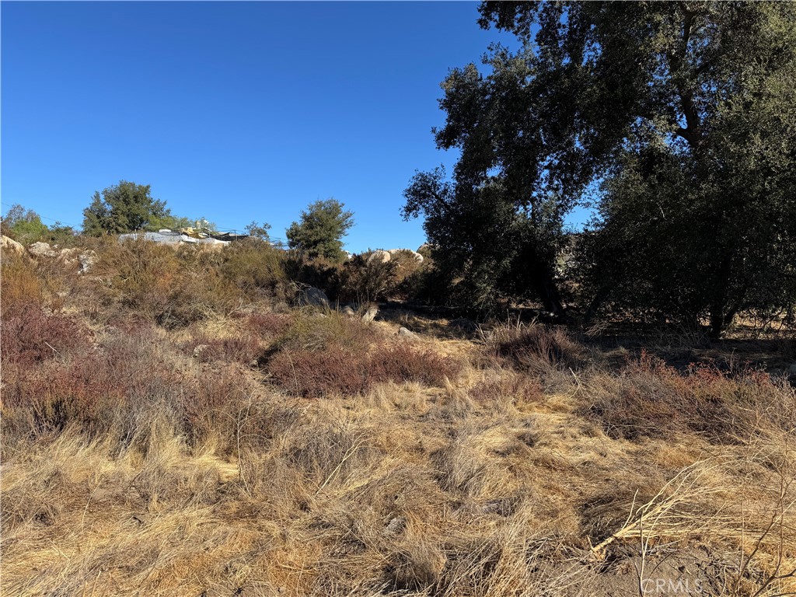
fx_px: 552
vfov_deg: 56.8
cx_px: 398
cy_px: 298
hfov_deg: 71.6
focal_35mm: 24
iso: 80
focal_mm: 6.76
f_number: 1.78
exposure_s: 1/3597
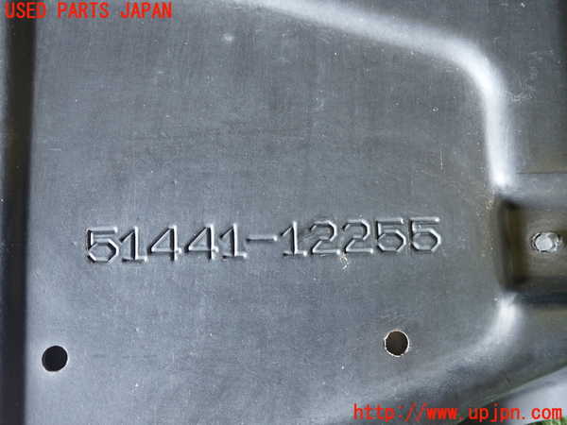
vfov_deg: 46.8
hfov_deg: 60.0
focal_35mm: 30
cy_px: 212
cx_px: 284
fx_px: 491
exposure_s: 1/30
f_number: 2.3
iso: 250
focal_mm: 5.4
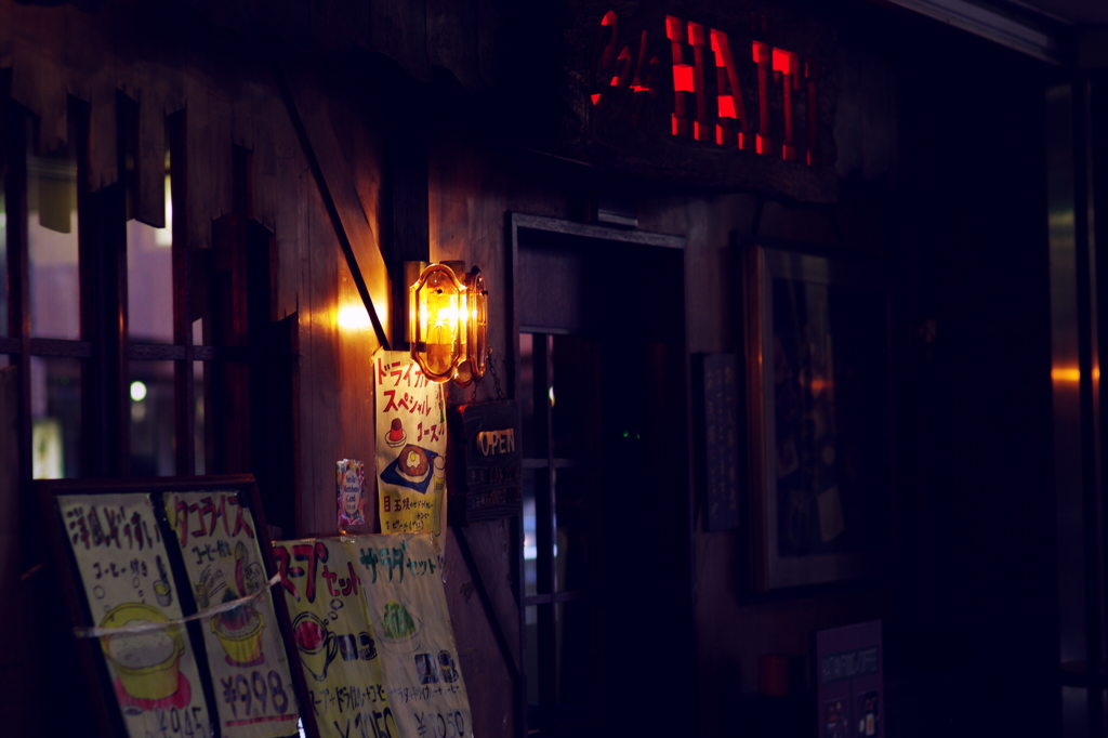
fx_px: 3538
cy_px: 369
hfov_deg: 17.8
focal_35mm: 115
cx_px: 554
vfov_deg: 11.9
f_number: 2.5
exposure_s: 1/80
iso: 200
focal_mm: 77
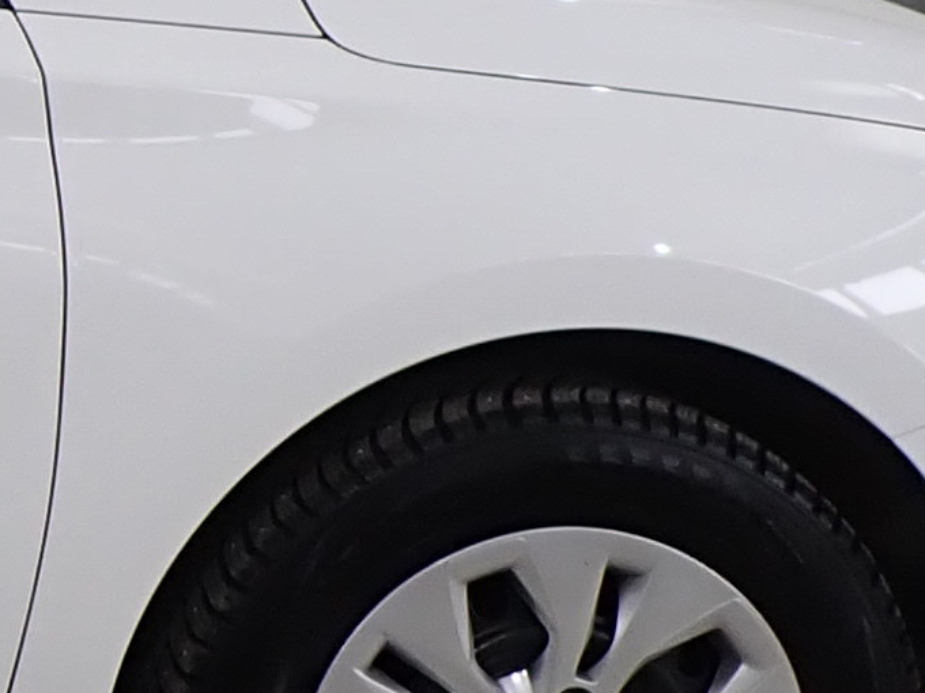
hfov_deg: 11.5
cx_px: -1170
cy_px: 56
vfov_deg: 10.0
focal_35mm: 147
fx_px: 3928
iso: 100
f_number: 2.8
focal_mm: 4.5
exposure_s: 1/60
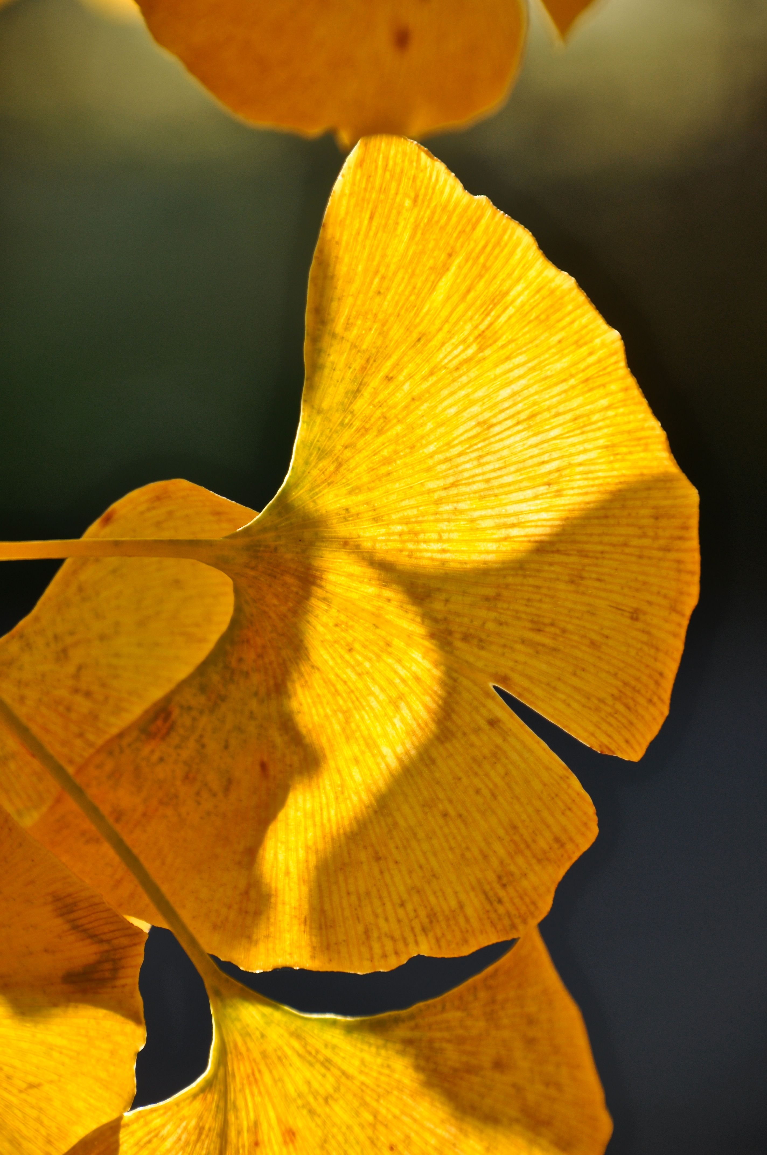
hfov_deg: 4.9
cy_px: 578
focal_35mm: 278
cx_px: 384
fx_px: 8891
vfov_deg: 7.4
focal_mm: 185
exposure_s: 1/500
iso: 200
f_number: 6.3
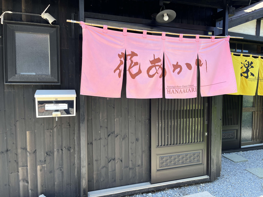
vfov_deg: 53.1
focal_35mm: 26
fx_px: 198
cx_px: 132
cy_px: 98
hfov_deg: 67.3
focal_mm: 5.1
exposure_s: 1/419
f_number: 1.6
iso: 50
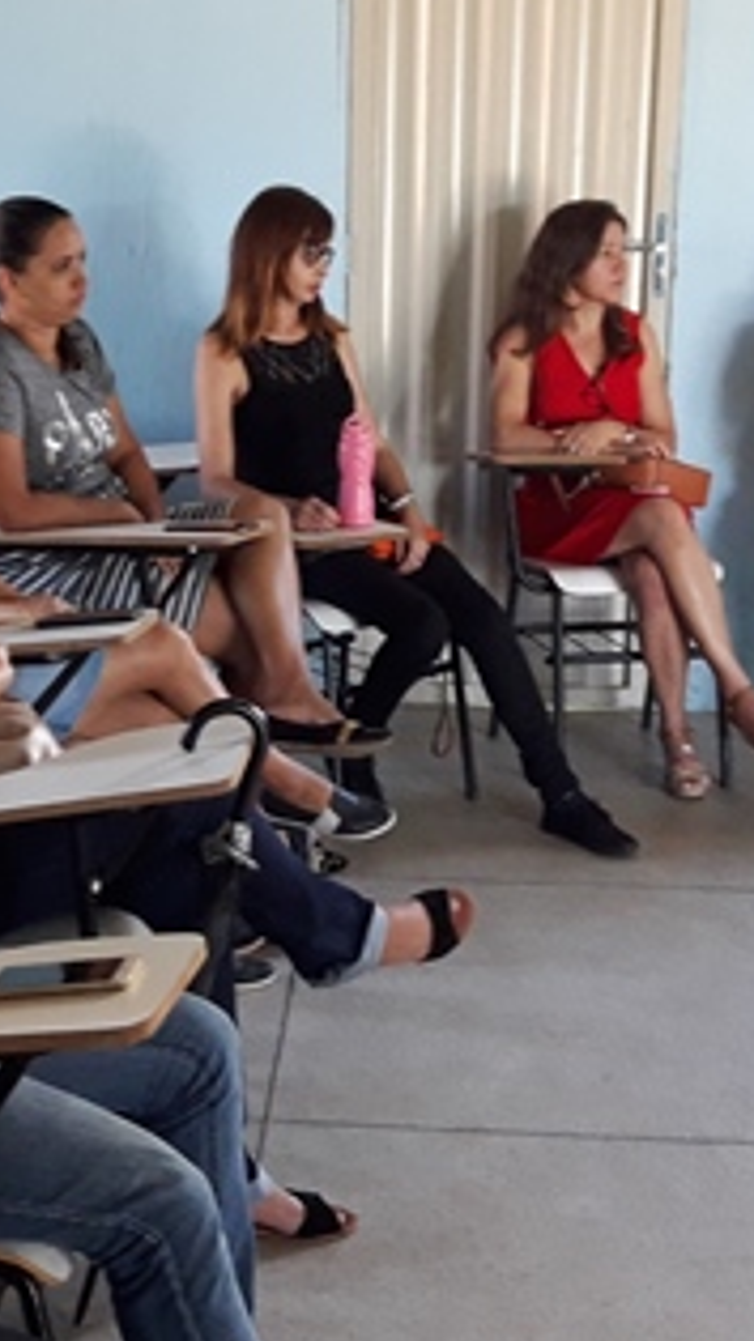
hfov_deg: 19.4
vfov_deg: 33.8
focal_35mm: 62
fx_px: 2205
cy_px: 575
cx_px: 290
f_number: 1.9
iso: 160
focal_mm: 3.7
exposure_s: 1/40
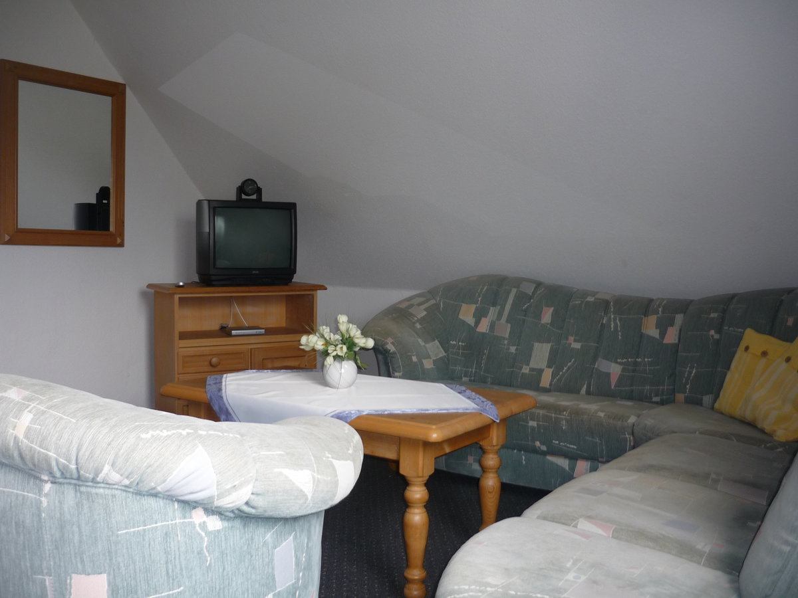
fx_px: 761
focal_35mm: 33
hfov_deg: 55.4
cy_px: 299
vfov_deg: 42.9
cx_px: 399
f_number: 2.8
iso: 100
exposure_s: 1/30
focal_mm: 5.5
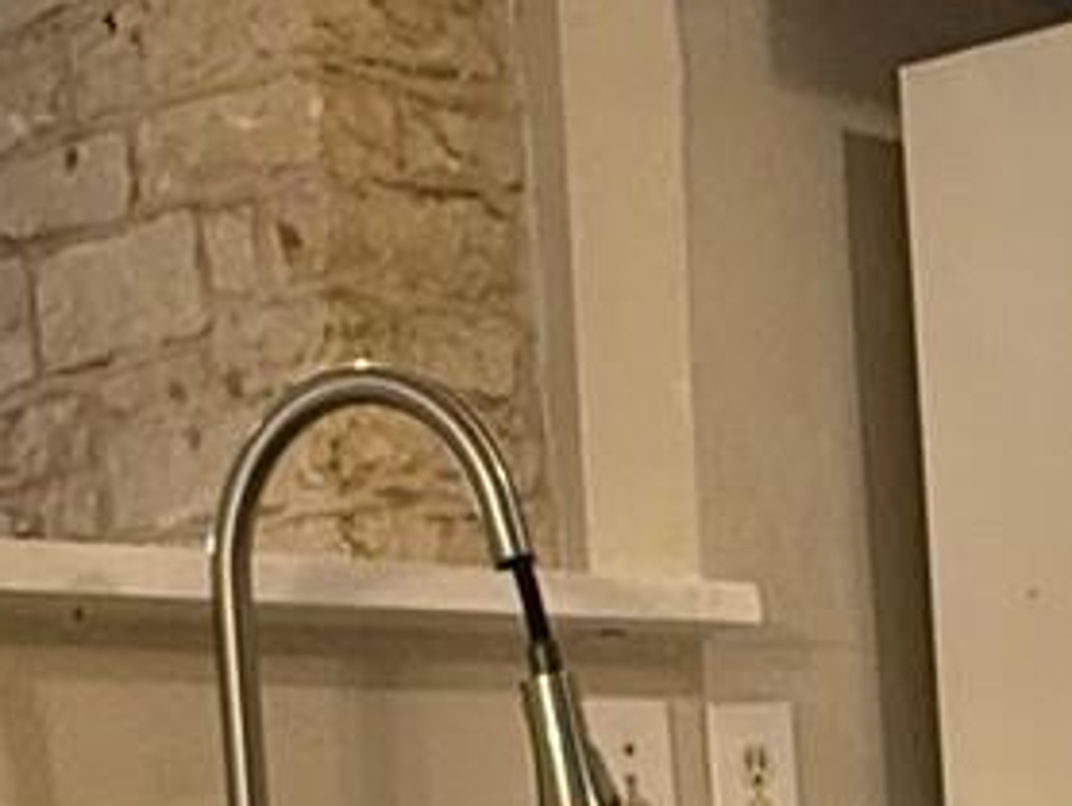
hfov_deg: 18.6
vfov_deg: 13.5
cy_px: 1226
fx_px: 3192
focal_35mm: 103
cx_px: 1064
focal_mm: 2.22
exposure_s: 1/60
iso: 250
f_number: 2.2
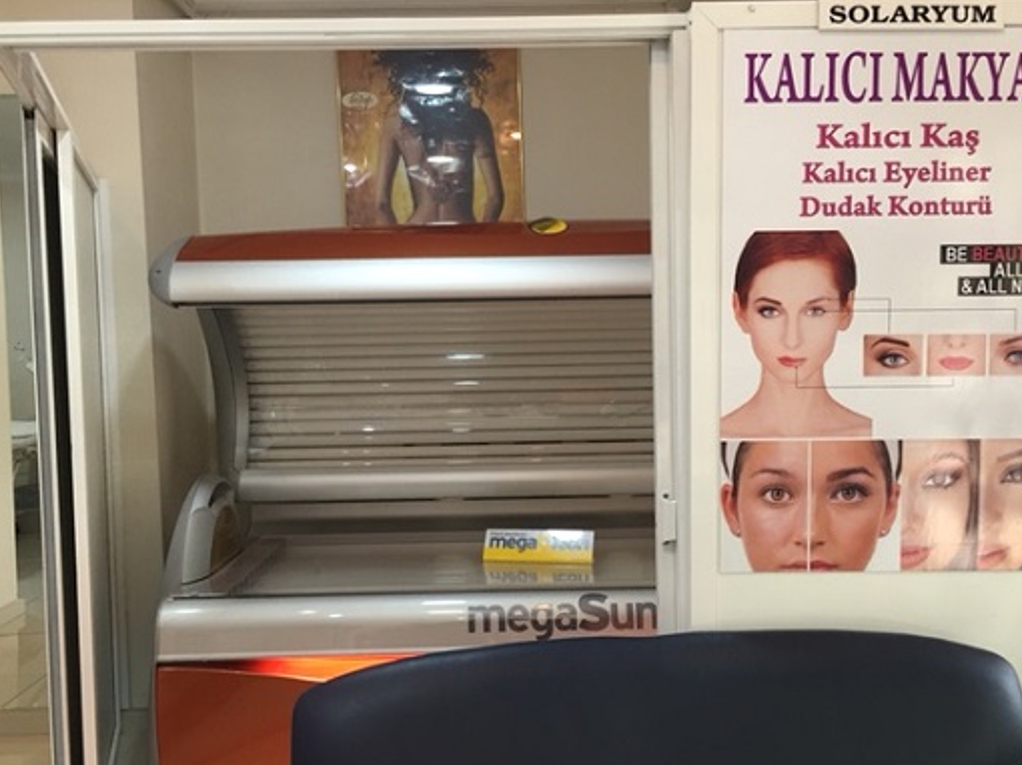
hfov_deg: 55.4
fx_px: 974
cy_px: 434
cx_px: 521
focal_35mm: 33
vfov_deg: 42.8
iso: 50
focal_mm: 4.15
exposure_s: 1/33
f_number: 2.2
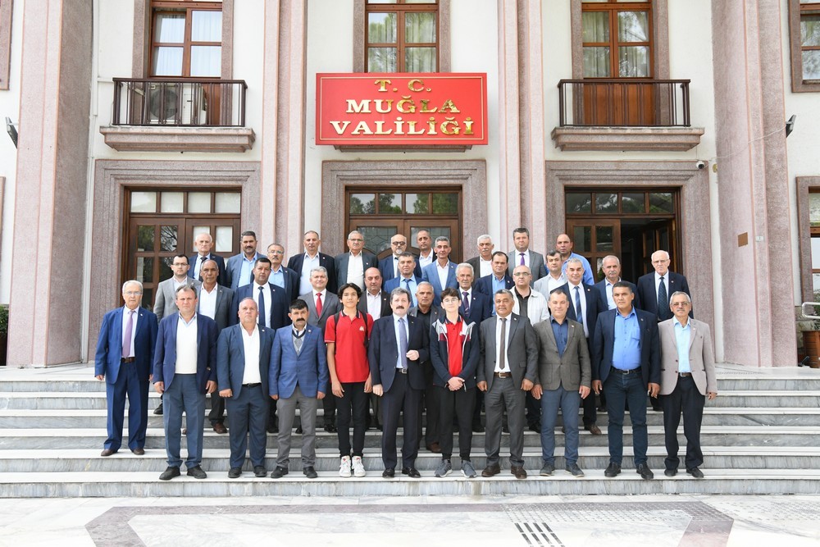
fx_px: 729
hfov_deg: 58.7
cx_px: 410
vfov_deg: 41.1
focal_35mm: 32
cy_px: 274
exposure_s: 1/640
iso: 5000
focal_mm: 32
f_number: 14
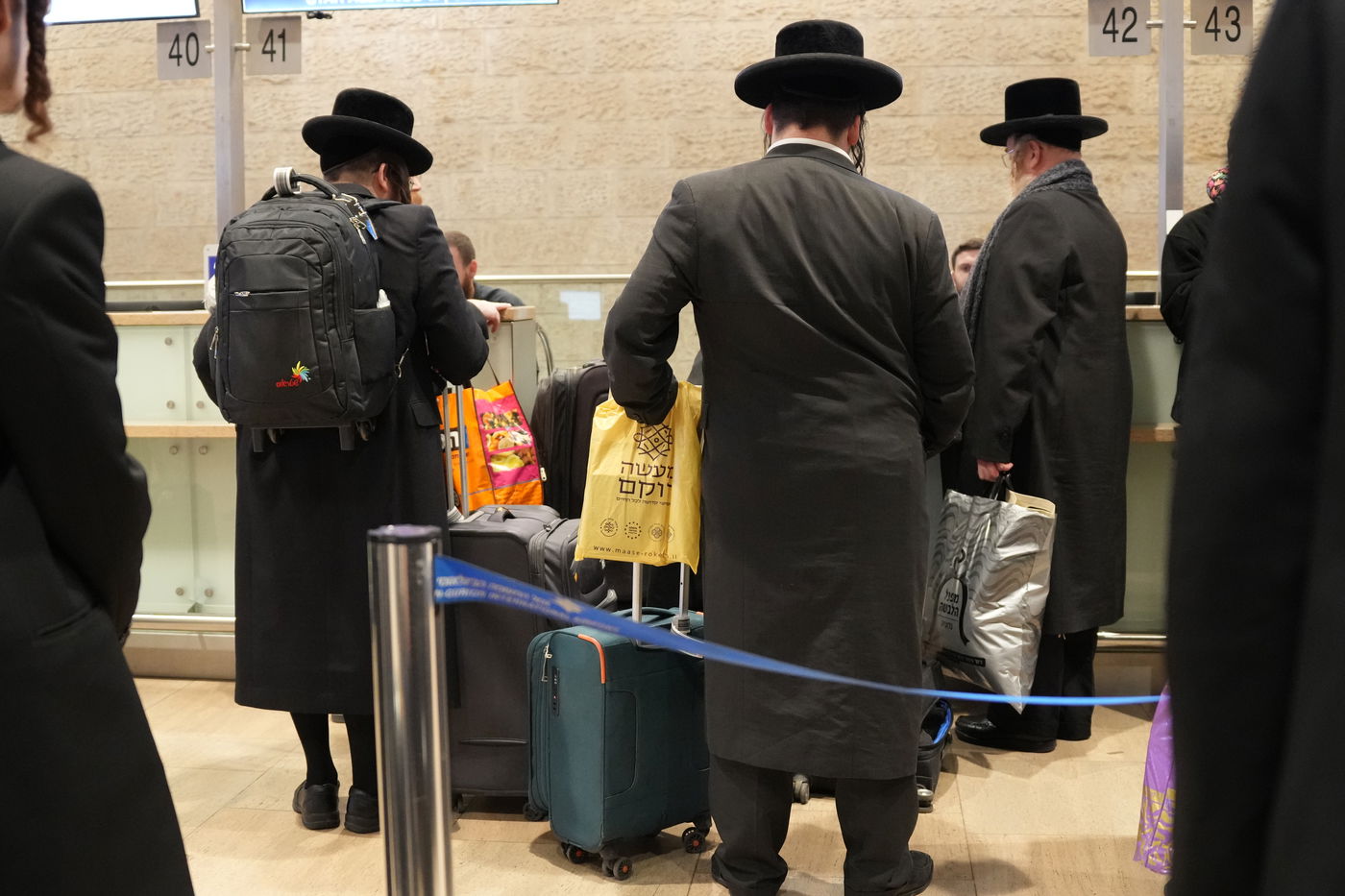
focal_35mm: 42
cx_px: 672
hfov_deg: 46.4
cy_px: 448
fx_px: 1569
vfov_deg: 31.9
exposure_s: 1/160
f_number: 2.8
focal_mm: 28
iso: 4000
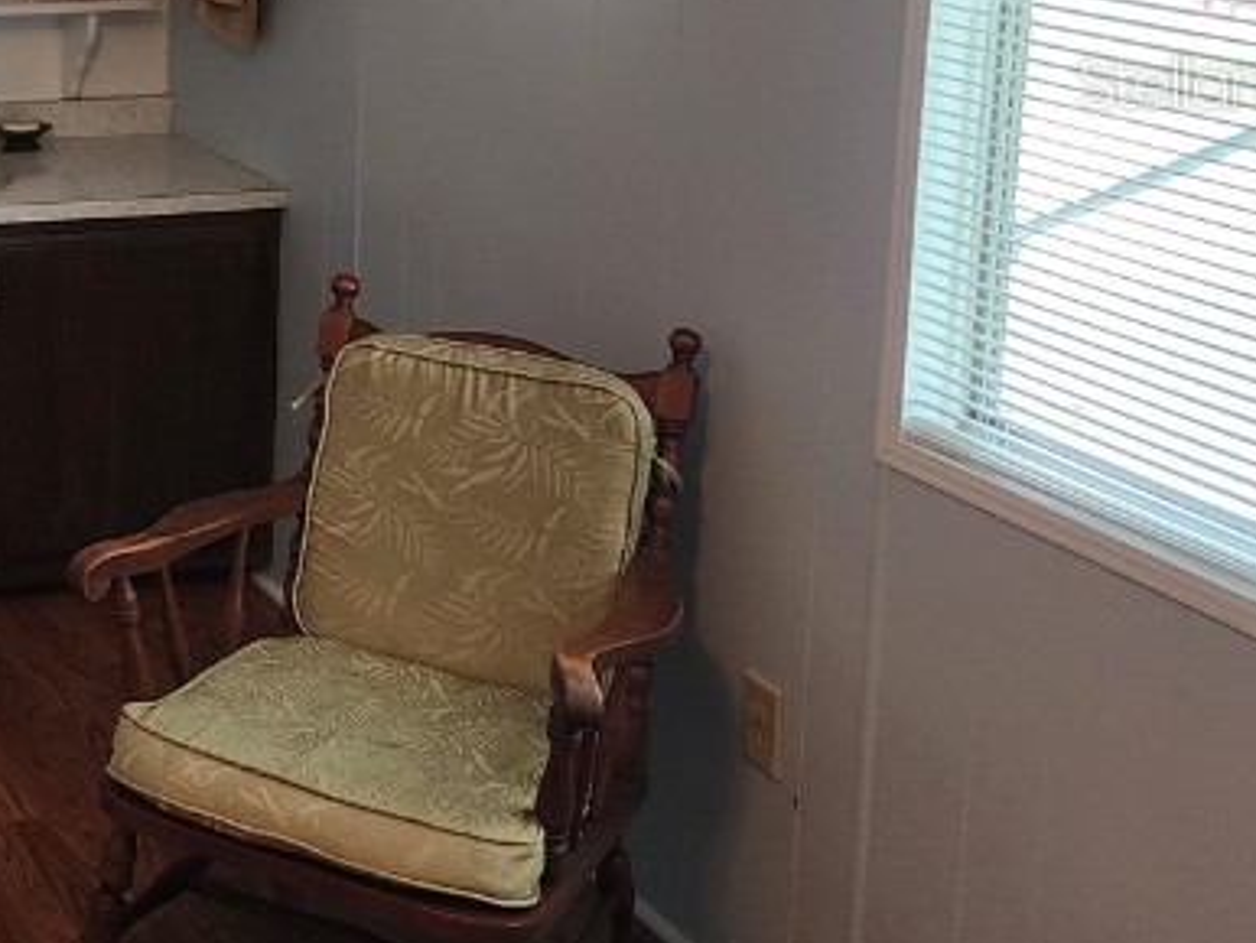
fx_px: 2215
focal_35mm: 61
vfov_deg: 23.4
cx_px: -280
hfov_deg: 27.5
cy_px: 81
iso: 320
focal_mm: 6.4
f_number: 1.8
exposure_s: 1/120
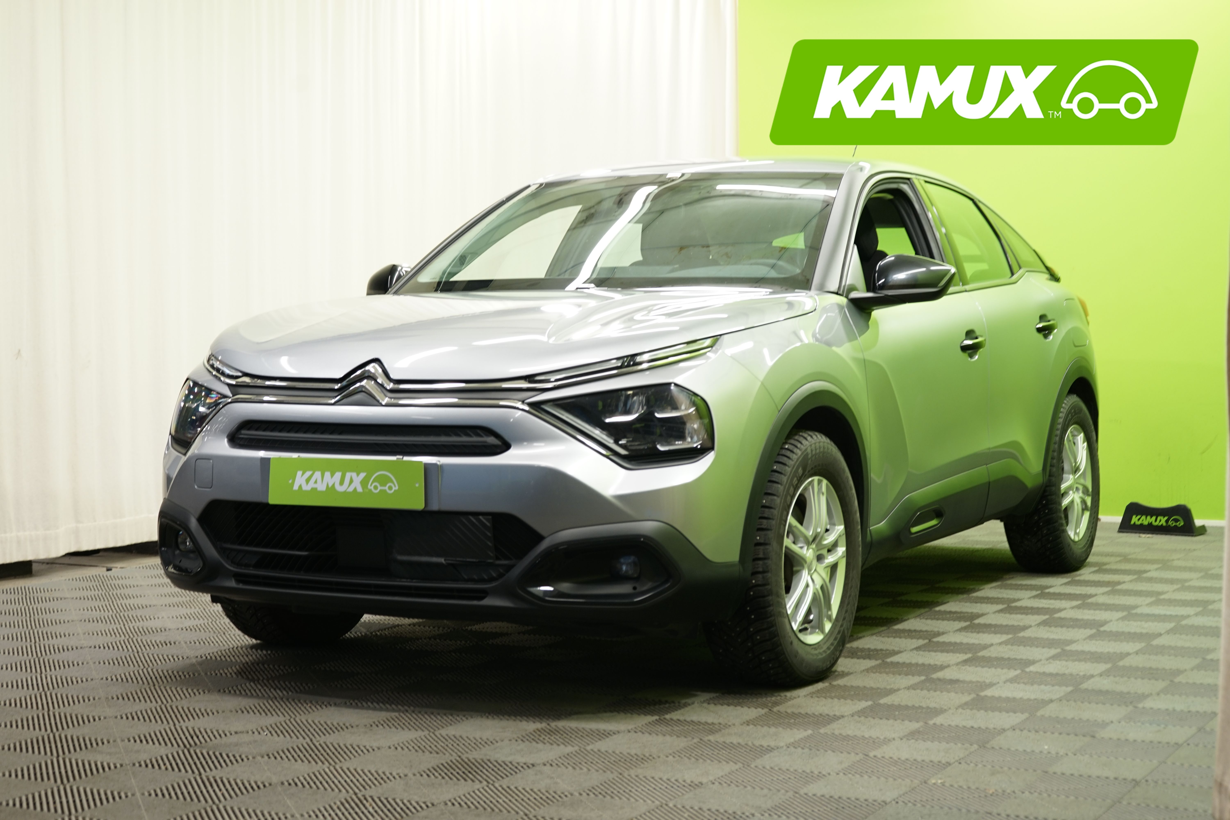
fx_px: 1947
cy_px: 410
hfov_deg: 35.1
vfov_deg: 23.8
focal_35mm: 57
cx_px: 615
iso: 320
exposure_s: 1/13
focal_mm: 57
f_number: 5
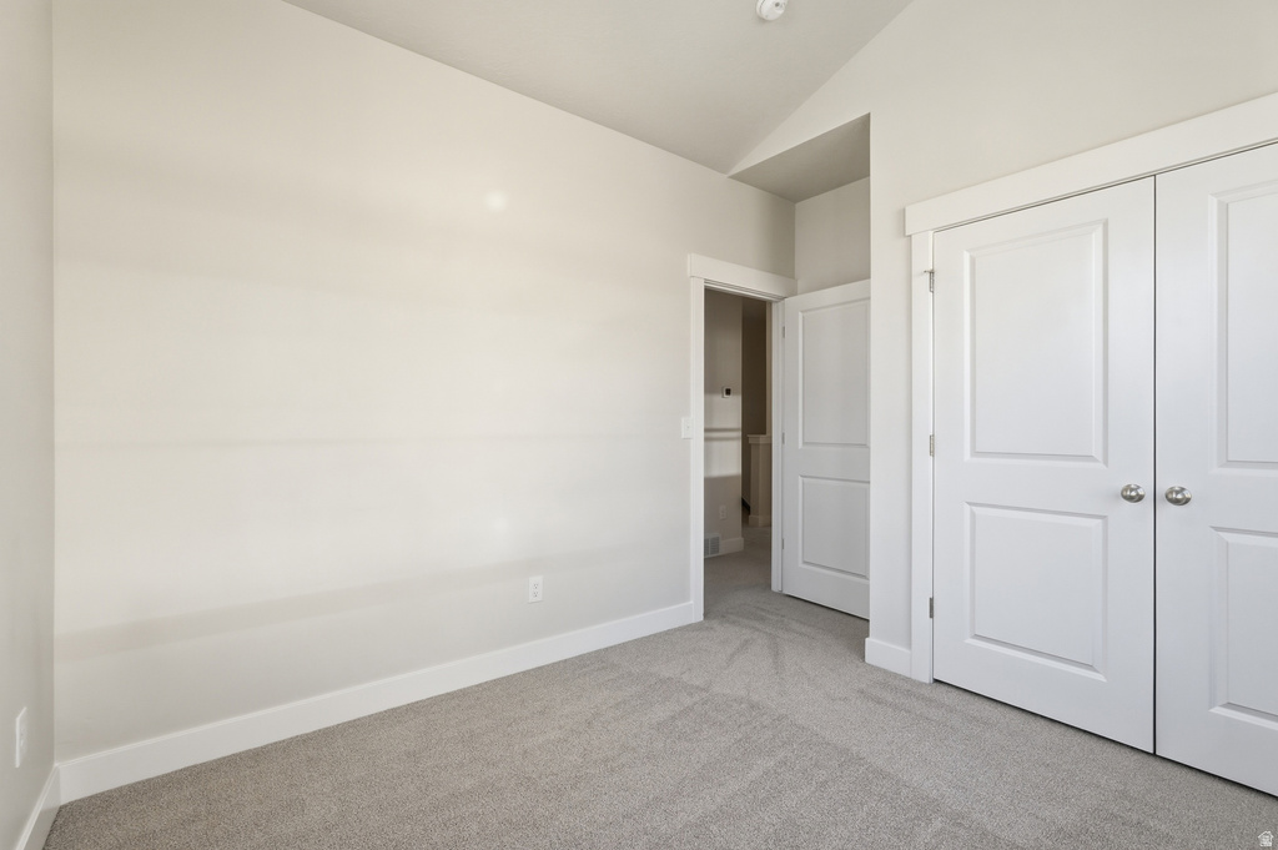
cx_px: 639
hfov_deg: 96.8
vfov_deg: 73.7
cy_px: 425
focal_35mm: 16
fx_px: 568
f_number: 10
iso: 250
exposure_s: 1/640
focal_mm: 16
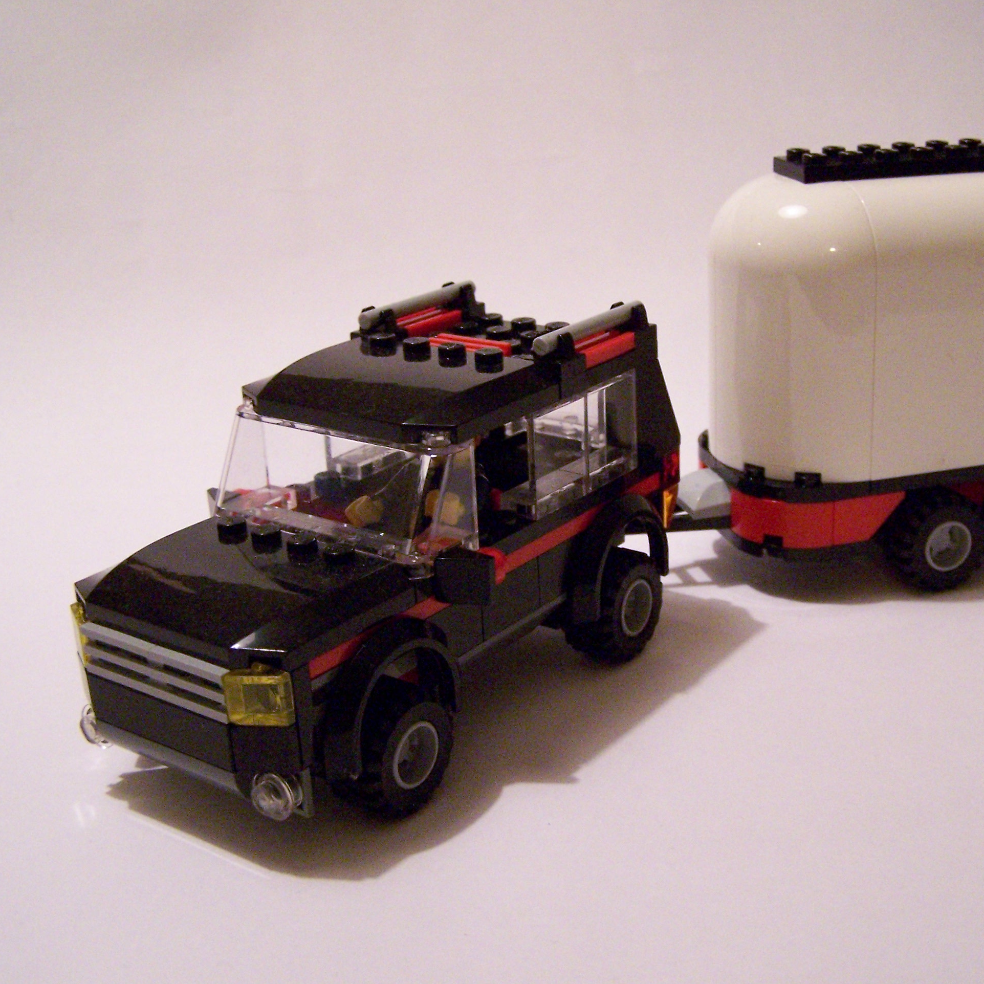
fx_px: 1447
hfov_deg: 37.3
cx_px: 621
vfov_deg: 37.6
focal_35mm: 45
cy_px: 493
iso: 400
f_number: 2.8
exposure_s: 1/20
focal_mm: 6.3
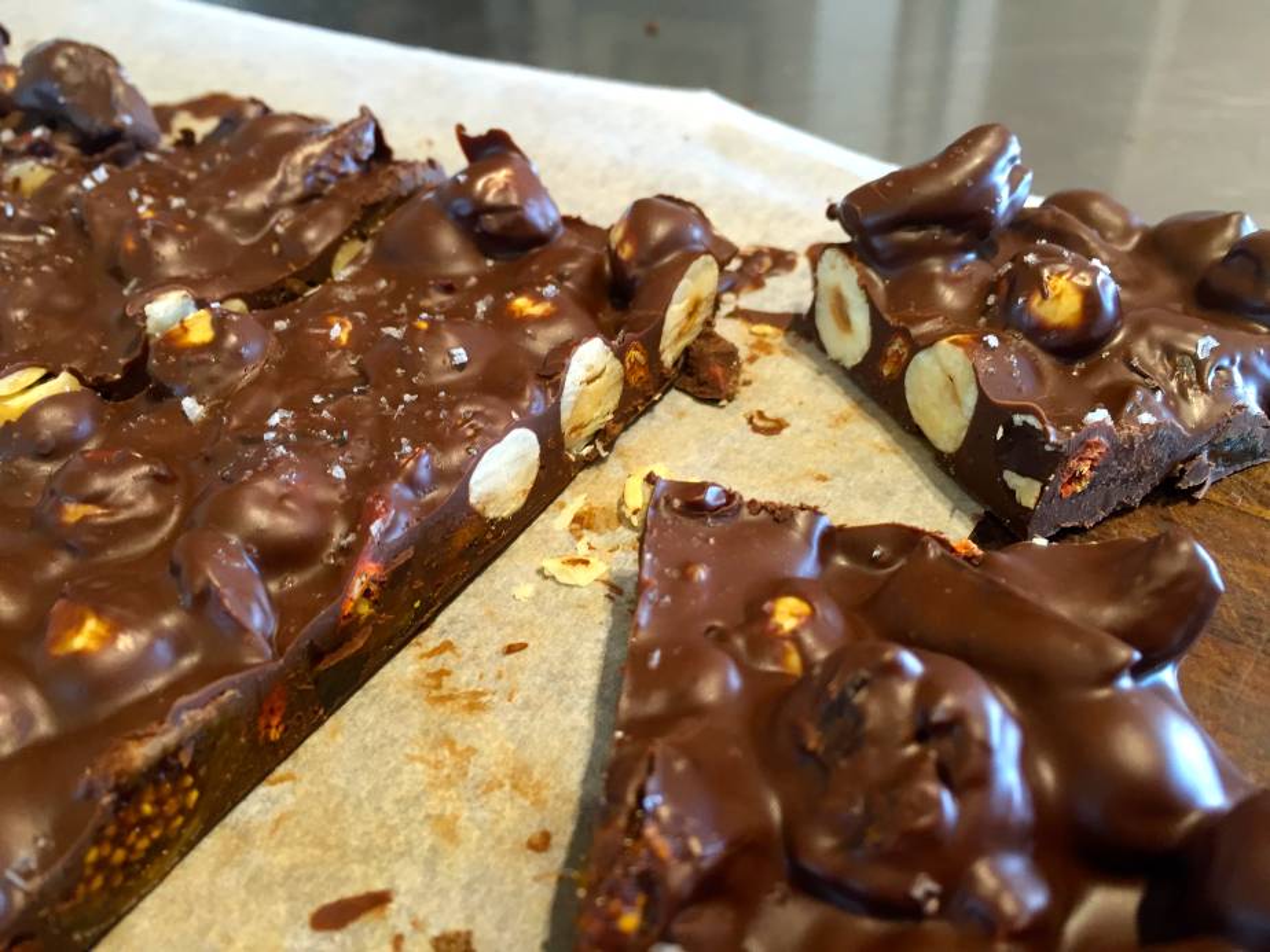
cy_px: 476
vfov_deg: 48.2
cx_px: 635
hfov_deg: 61.7
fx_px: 1064
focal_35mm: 29
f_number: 2.2
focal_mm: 4.15
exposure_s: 1/33
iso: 125
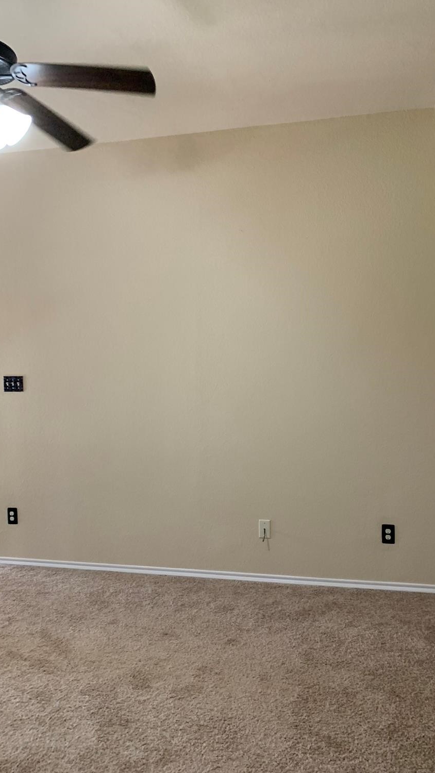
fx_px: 595
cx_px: 267
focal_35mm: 29
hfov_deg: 40.0
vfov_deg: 66.1
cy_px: 386
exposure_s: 1/60
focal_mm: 4.25
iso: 200
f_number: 1.8
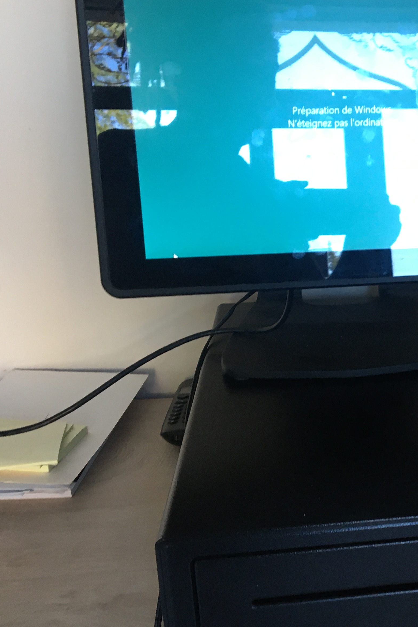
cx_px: 462
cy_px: 308
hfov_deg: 24.2
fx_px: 906
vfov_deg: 38.2
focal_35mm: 52
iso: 64
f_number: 2.2
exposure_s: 1/33
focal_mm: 4.15
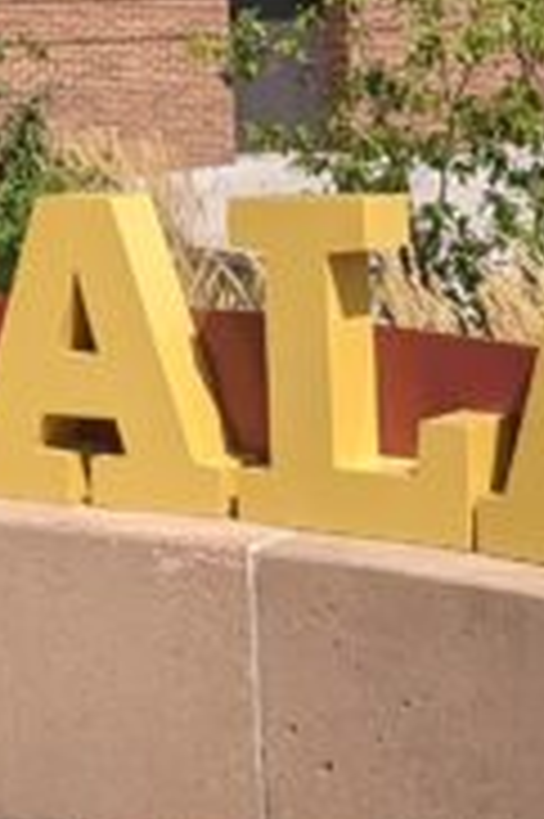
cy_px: -259
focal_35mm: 94
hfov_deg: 14.5
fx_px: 2135
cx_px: 225
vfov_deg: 19.9
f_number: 2.2
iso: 46
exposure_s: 1/1754
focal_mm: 2.35
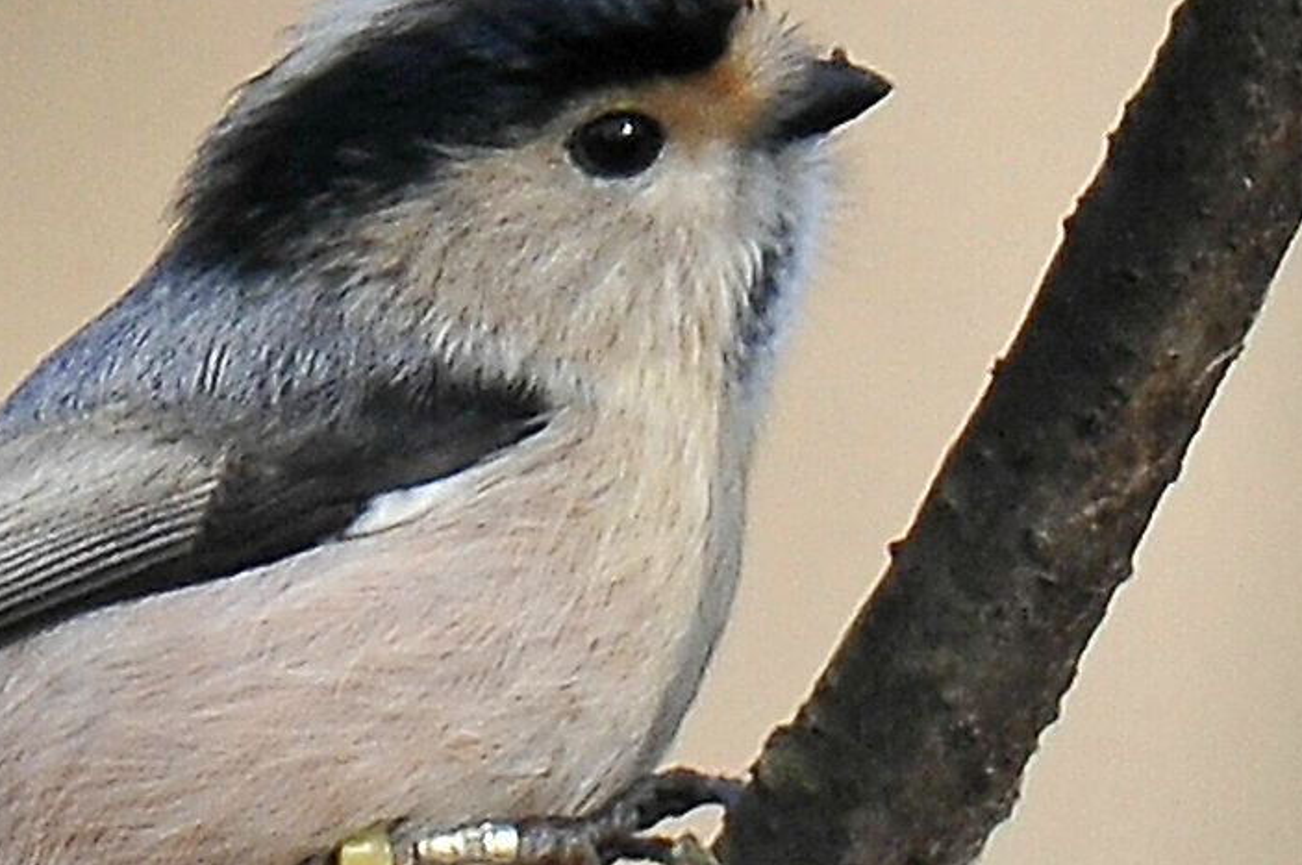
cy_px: 626
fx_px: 111010
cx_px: 433
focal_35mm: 3073
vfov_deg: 0.4
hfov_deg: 0.7
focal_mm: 600
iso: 400
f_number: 7.1
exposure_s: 1/400
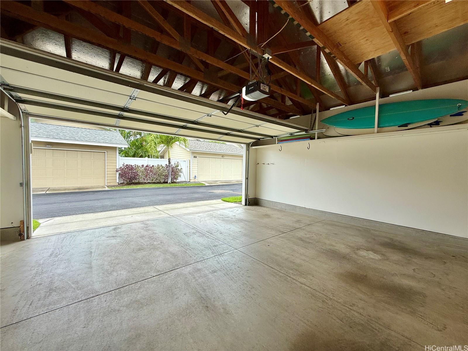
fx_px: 189
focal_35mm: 14
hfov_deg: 102.1
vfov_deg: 85.7
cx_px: 234
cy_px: 176
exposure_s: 1/579
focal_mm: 2.22
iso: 50
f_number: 2.2
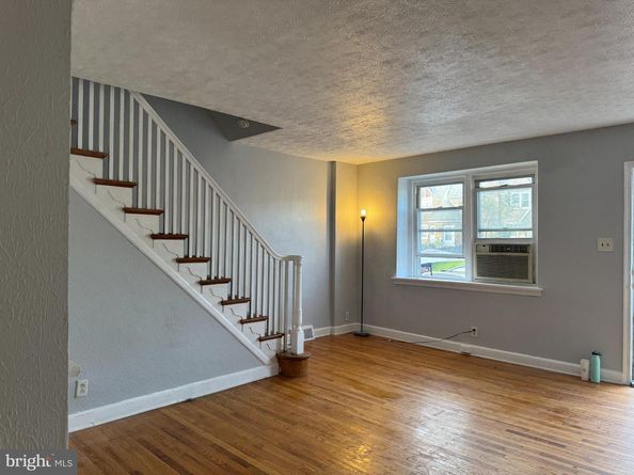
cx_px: 317
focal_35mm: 24
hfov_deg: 71.6
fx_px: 439
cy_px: 238
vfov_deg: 56.8
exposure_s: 1/120
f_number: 1.78
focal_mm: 6.76
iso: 200
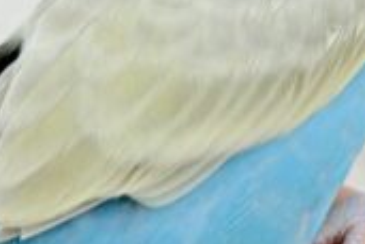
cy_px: -111
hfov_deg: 10.2
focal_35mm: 202
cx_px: 295
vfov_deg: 6.7
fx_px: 2048
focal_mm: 5.96
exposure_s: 1/50
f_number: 1.6
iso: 32
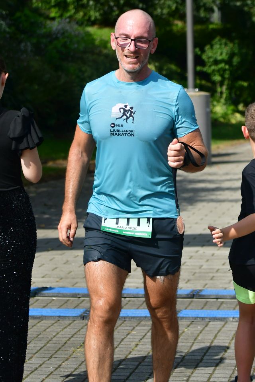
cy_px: 191
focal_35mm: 105
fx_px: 1116
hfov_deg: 13.0
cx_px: 128
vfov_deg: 19.5
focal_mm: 70
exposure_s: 1/8000
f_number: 4.5
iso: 640
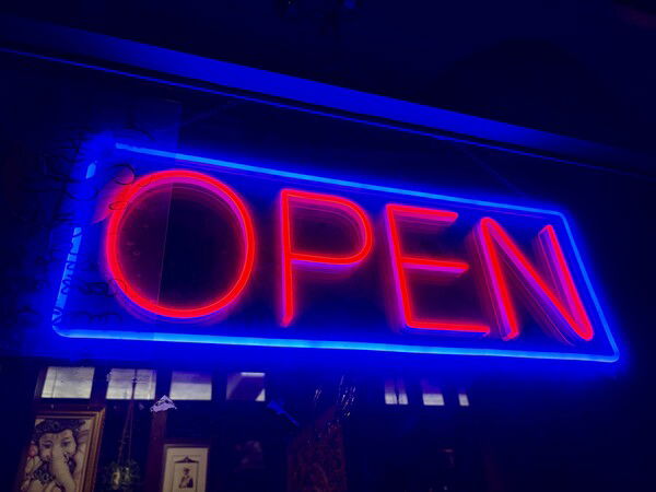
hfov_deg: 67.3
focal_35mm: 26
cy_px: 246
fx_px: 493
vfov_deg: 53.1
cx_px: 328
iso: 200
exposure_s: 1/120
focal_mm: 5.96
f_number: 1.6
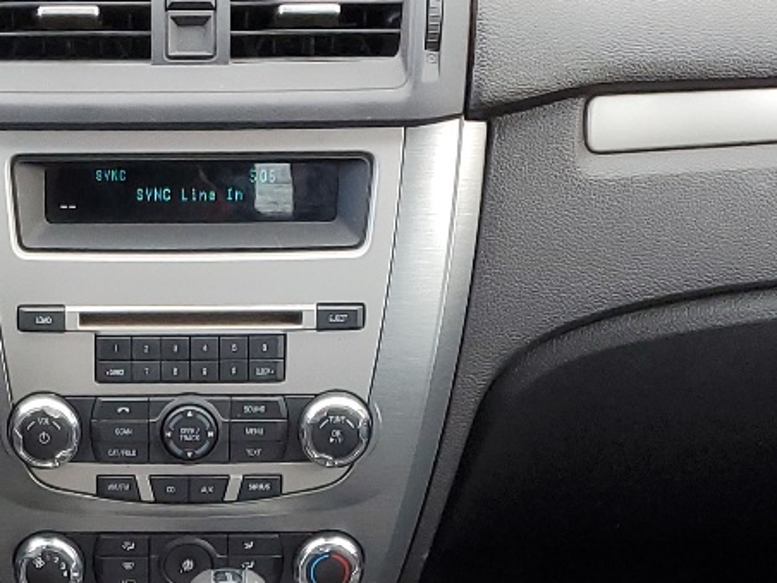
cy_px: 779
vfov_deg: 15.2
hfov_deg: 20.9
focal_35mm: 92
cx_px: 105
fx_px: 2065
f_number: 1.5
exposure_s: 1/120
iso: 83
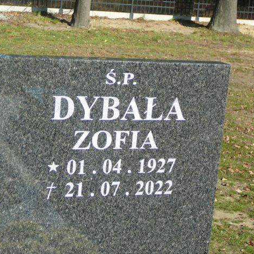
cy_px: 128
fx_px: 764
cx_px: 96
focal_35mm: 92
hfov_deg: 18.9
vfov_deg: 18.9
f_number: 3.7
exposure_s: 1/400
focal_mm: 11.5
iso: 80
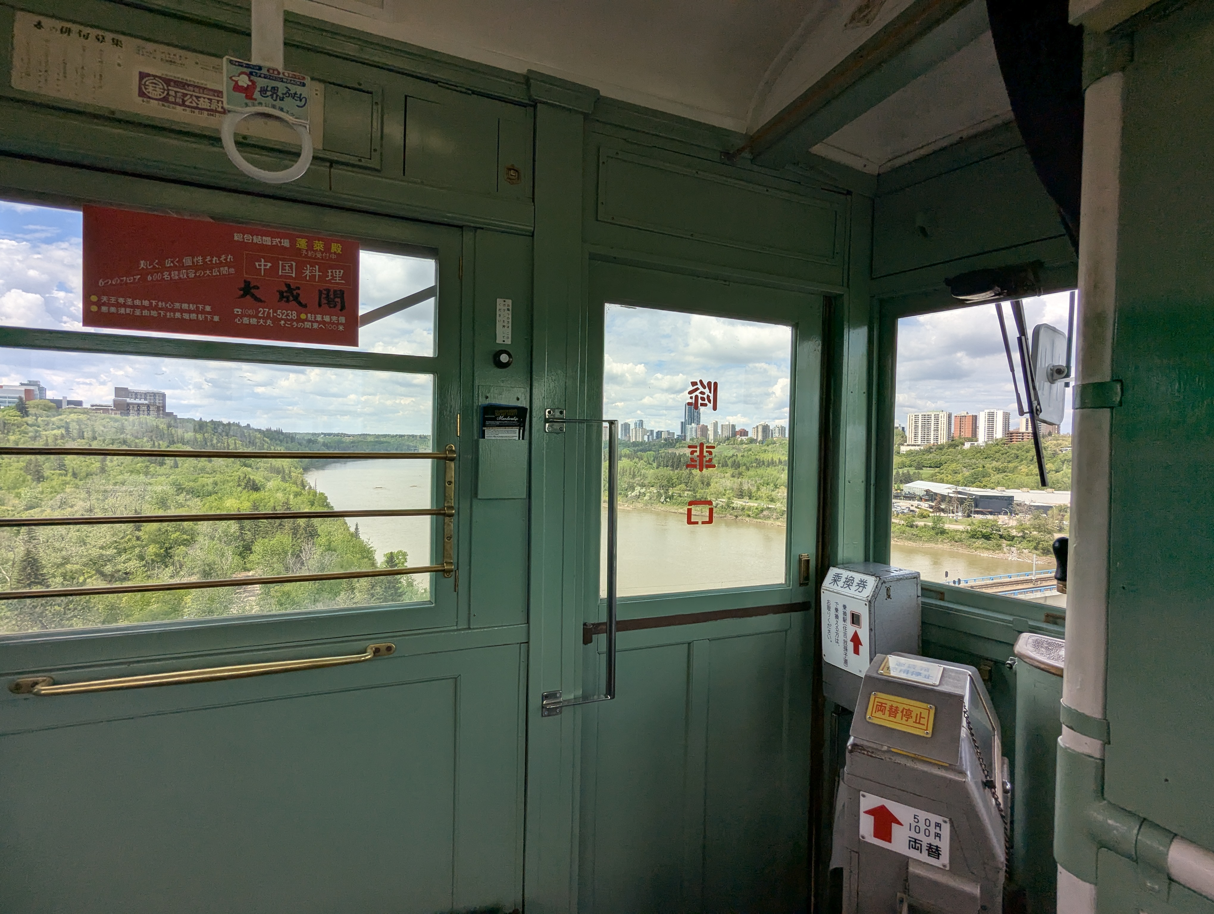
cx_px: 607
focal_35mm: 16
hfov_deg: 94.4
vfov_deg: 78.2
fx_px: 562
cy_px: 457
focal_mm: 2.35
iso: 48
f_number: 2.2
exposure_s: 1/1499
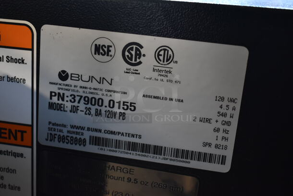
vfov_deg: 28.1
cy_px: 98
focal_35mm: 48
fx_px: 391
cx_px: 146
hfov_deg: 41.1
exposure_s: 1/50
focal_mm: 32
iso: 1100
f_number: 4.5
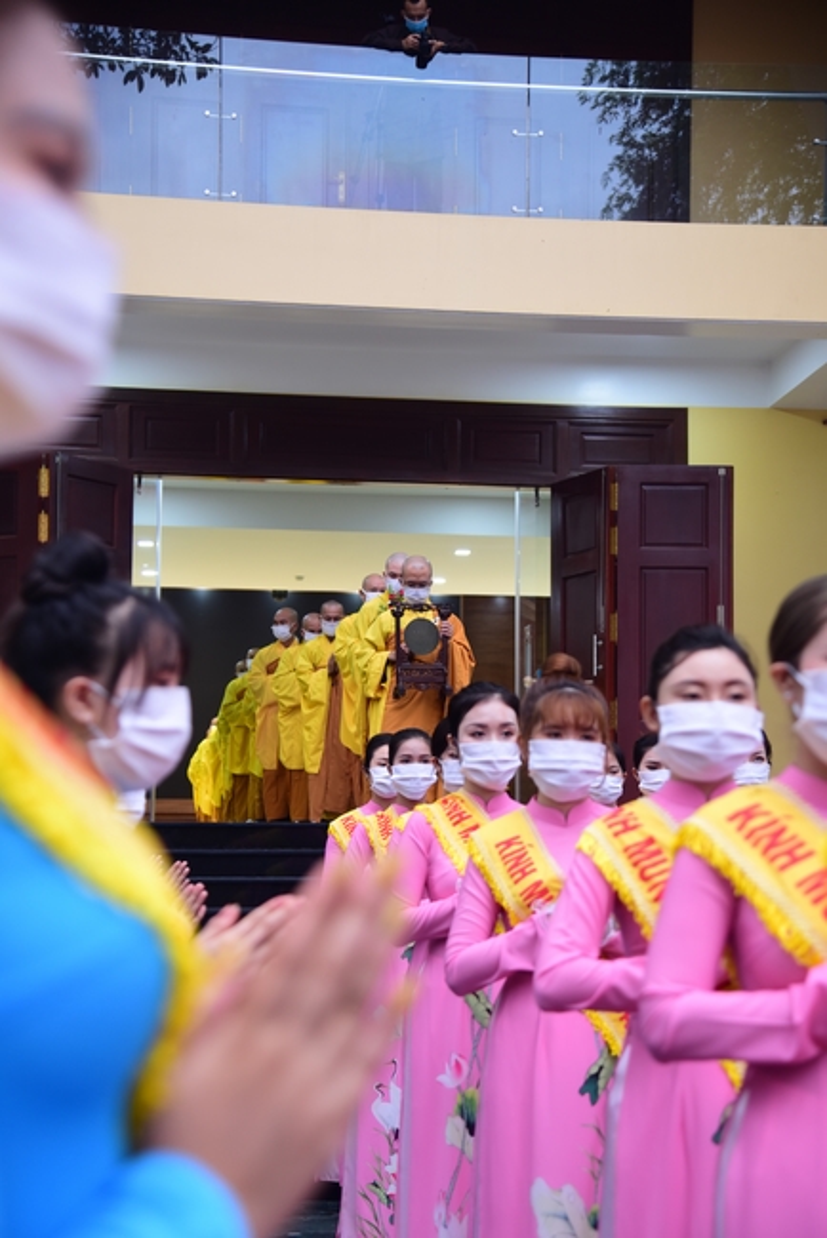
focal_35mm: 58
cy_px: 619
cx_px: 414
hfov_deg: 23.4
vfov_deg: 34.5
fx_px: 1996
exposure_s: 1/40
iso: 640
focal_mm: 58
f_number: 4
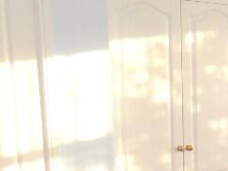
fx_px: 678
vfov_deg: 13.3
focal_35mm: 103
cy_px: 275
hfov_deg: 17.3
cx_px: 334
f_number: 3.2
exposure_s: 1/45
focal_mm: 3.9
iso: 100
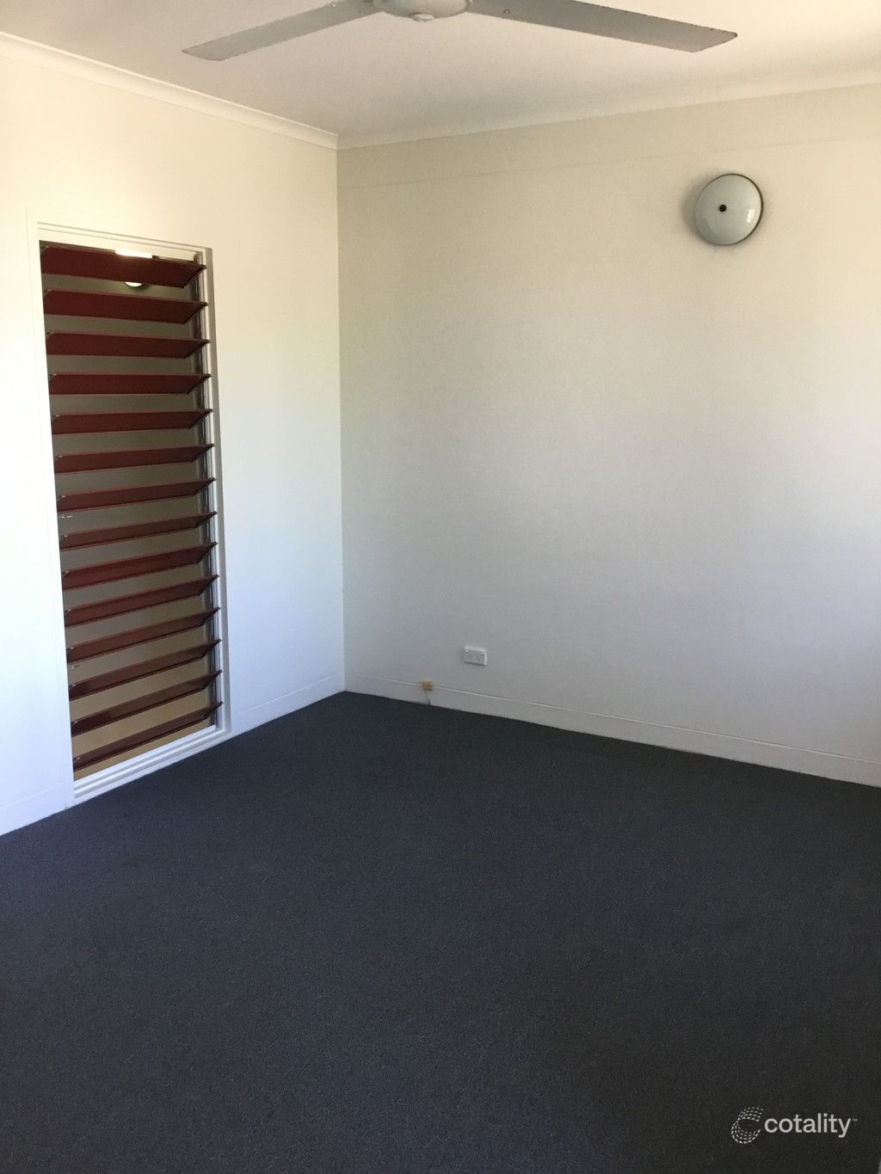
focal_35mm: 31
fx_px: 1052
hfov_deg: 45.4
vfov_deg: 58.3
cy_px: 587
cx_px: 440
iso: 125
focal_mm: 3.3
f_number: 2.4
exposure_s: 1/33
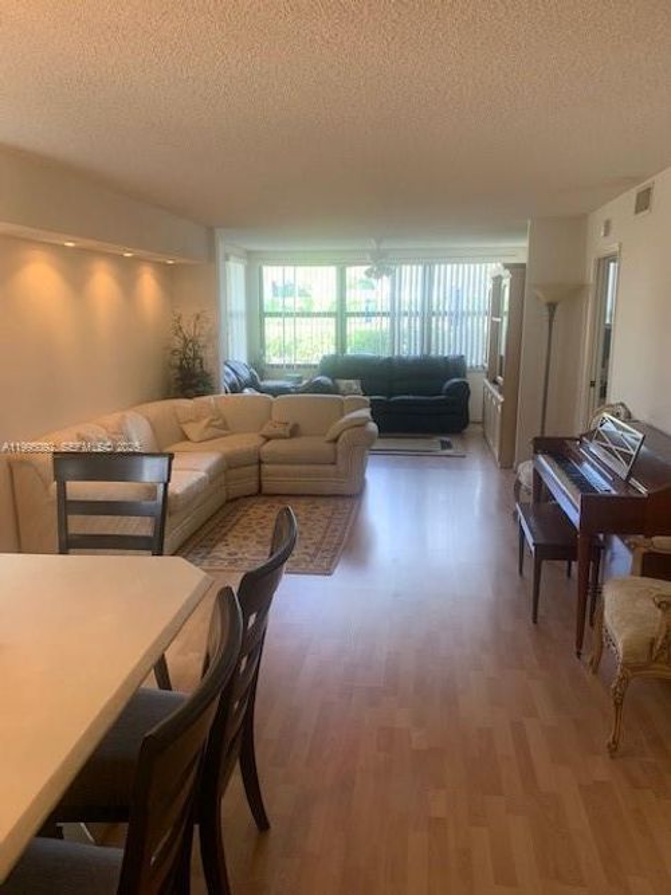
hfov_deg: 53.0
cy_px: 448
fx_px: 672
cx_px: 336
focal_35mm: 26
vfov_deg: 67.3
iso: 80
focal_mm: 4.25
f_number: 1.8
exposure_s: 1/60
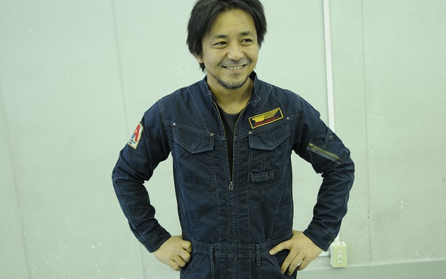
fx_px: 486
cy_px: 132
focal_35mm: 40
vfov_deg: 32.0
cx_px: 224
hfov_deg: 49.3
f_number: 4
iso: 250
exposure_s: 1/50
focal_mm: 26
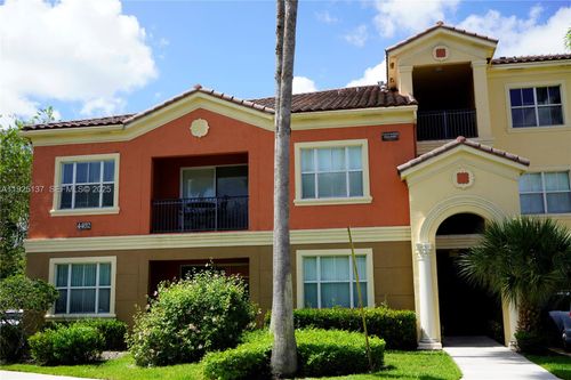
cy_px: 190
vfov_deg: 35.9
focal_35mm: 37
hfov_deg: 51.9
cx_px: 286
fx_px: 587
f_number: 9
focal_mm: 37
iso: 100
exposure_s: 1/125
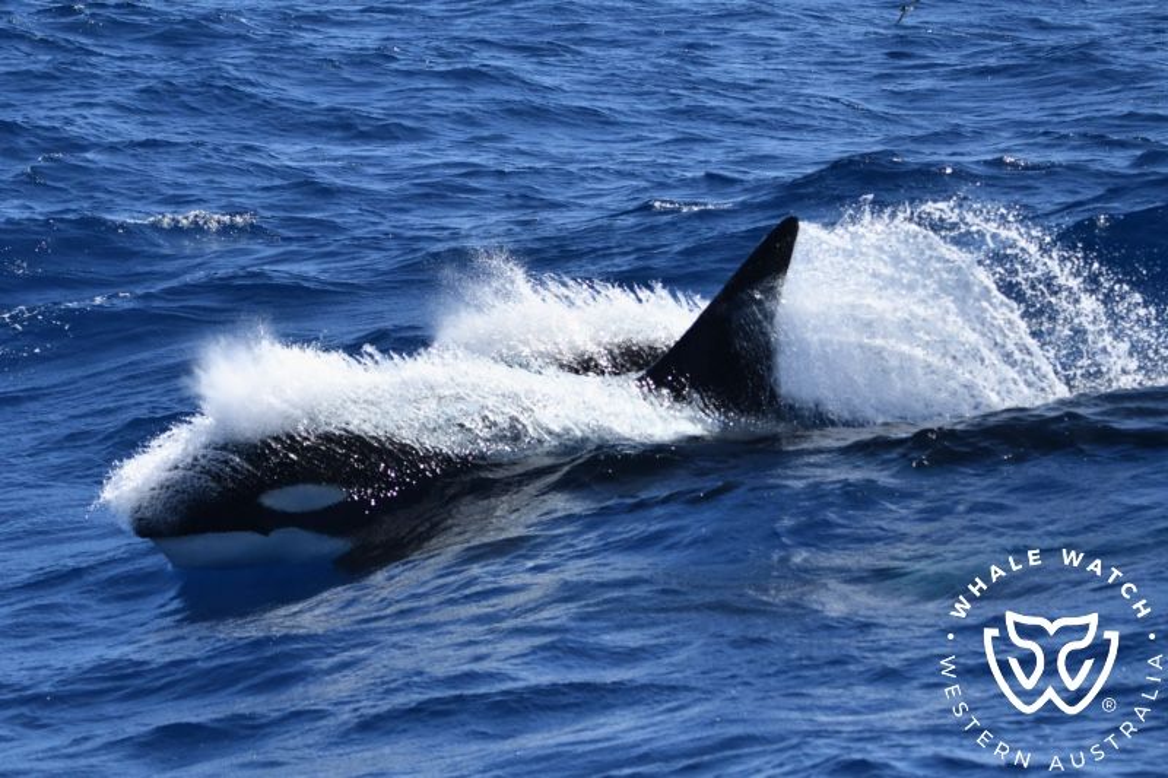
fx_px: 6487
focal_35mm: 200
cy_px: 389
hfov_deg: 10.3
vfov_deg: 6.9
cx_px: 584
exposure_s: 1/8000
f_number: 5.3
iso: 1250
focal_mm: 200
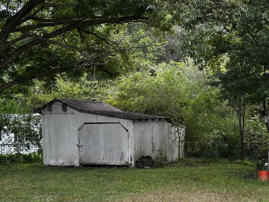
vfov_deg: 30.6
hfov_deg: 40.4
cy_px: 140
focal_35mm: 47
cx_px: 130
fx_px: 365
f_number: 1.78
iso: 64
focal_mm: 6.86
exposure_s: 1/161
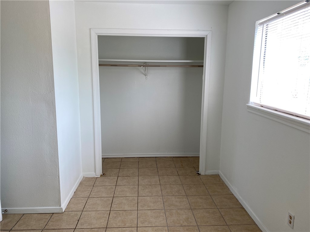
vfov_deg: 53.1
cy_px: 116
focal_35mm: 26
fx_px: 233
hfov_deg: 67.3
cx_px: 155
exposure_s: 1/141
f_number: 1.8
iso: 32
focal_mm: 4.25
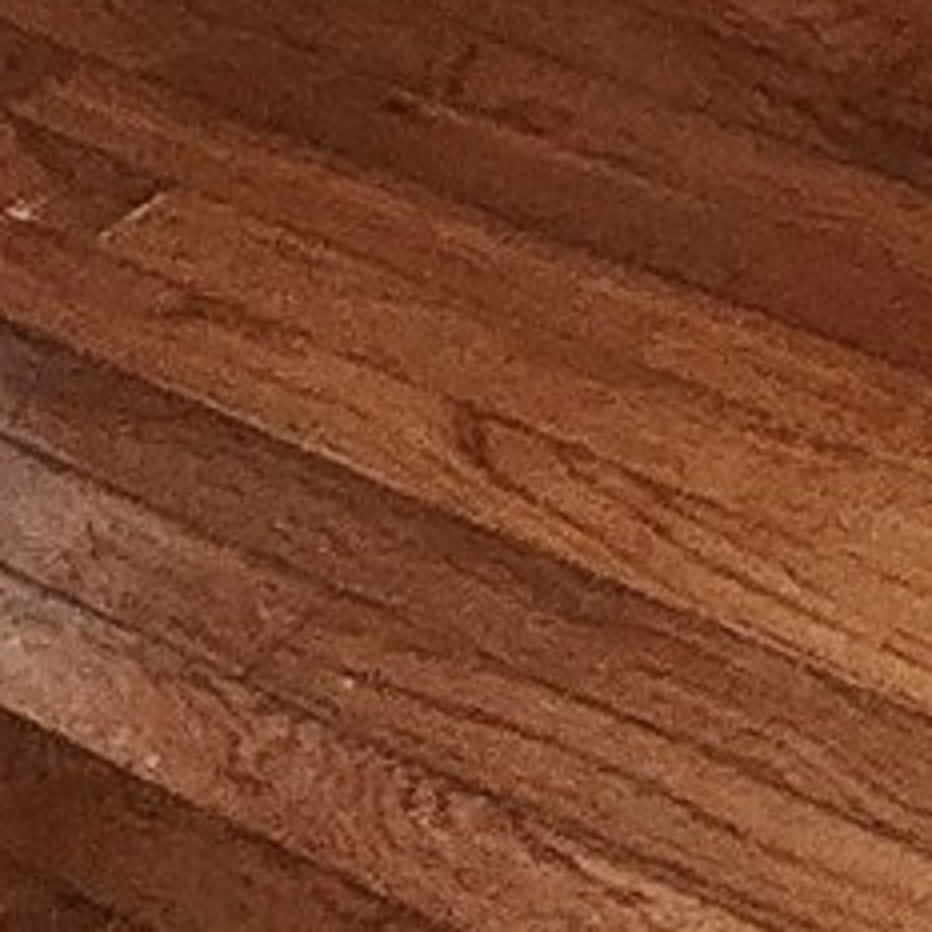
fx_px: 3077
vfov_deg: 13.2
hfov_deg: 13.7
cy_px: -1268
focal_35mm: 101
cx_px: 2064
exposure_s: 1/30
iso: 500
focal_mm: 2.2
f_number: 2.2
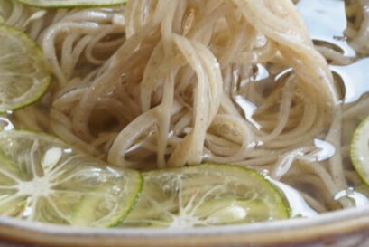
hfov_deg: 10.9
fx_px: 1928
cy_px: 156
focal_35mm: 188
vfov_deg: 7.3
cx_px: 254
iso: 1000
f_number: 11
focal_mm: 50
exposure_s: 1/80
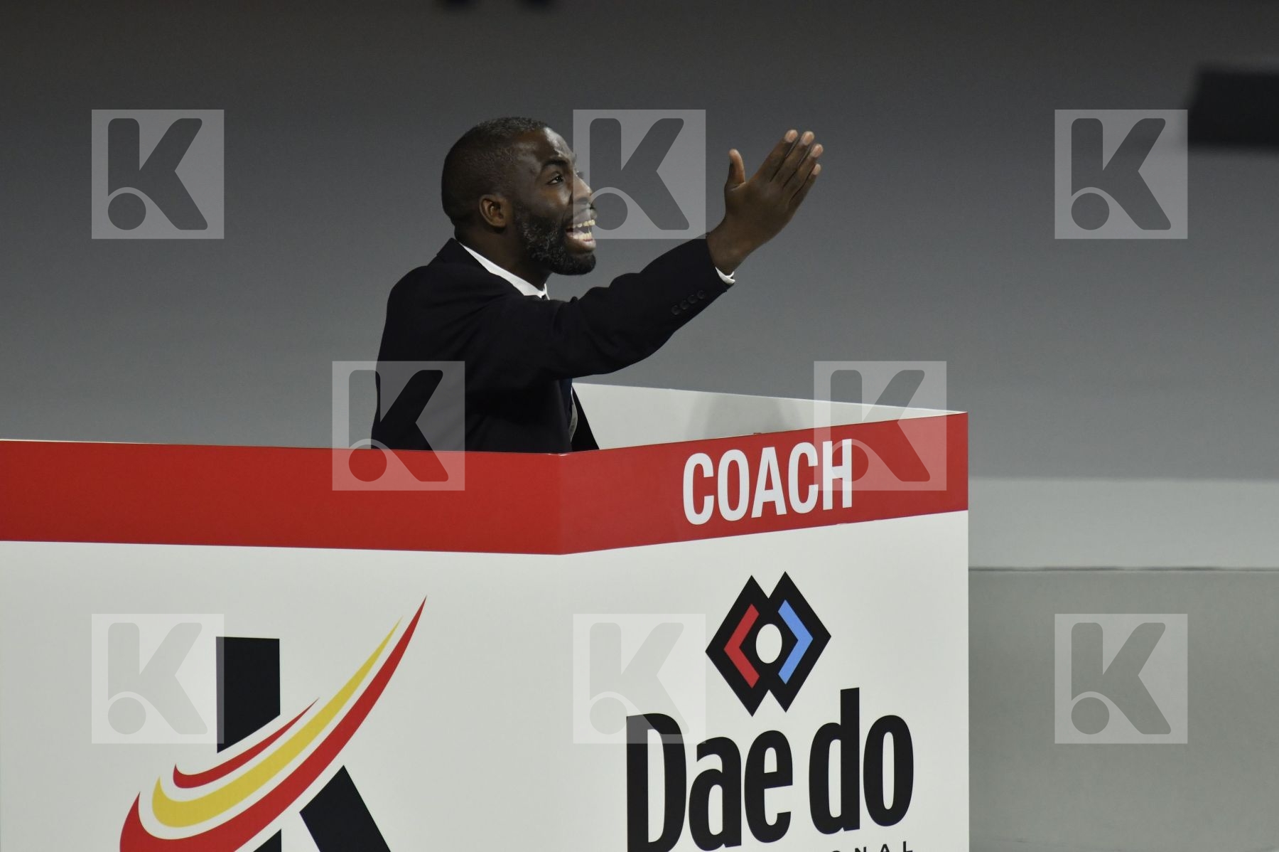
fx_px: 13315
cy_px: 426
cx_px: 640
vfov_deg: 3.7
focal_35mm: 375
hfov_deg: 5.5
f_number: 4
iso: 1250
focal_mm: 250
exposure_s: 1/400
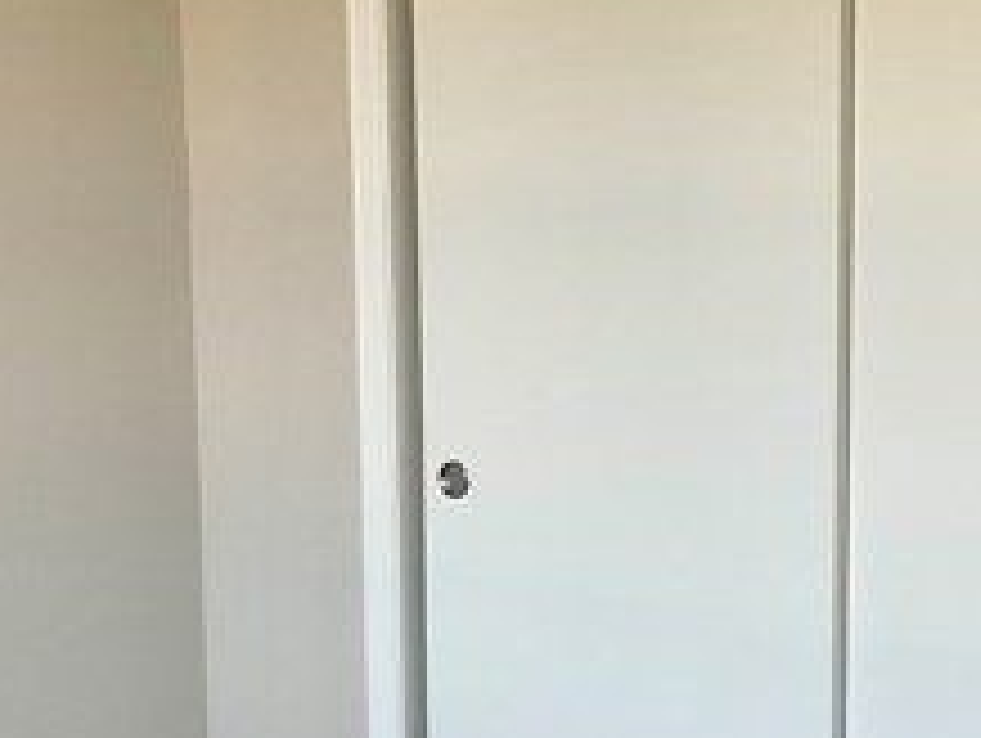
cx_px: 914
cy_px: 590
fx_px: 2412
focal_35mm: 85
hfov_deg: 22.4
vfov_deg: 17.3
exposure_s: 1/120
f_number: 1.8
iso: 50
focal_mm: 3
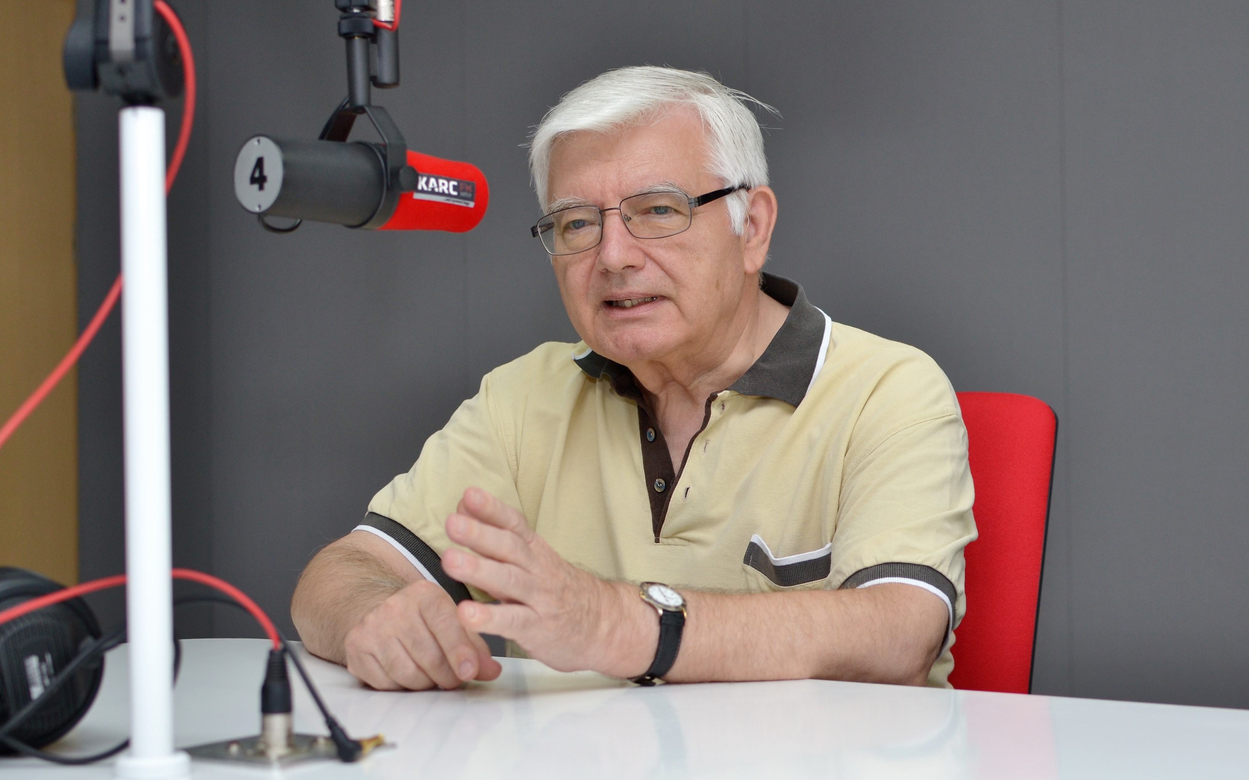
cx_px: 633
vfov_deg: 22.2
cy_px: 393
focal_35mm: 59
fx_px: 1993
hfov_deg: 34.8
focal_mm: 35
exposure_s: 1/200
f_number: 2.8
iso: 200
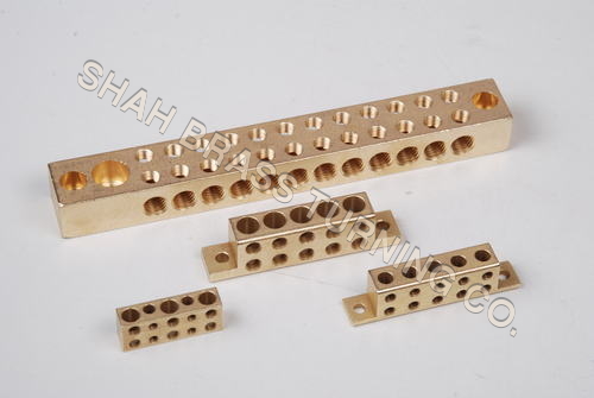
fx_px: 1983
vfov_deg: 11.5
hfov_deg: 17.0
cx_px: 297
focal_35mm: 120
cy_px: 199
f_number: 18
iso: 100
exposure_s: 1/125
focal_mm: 80
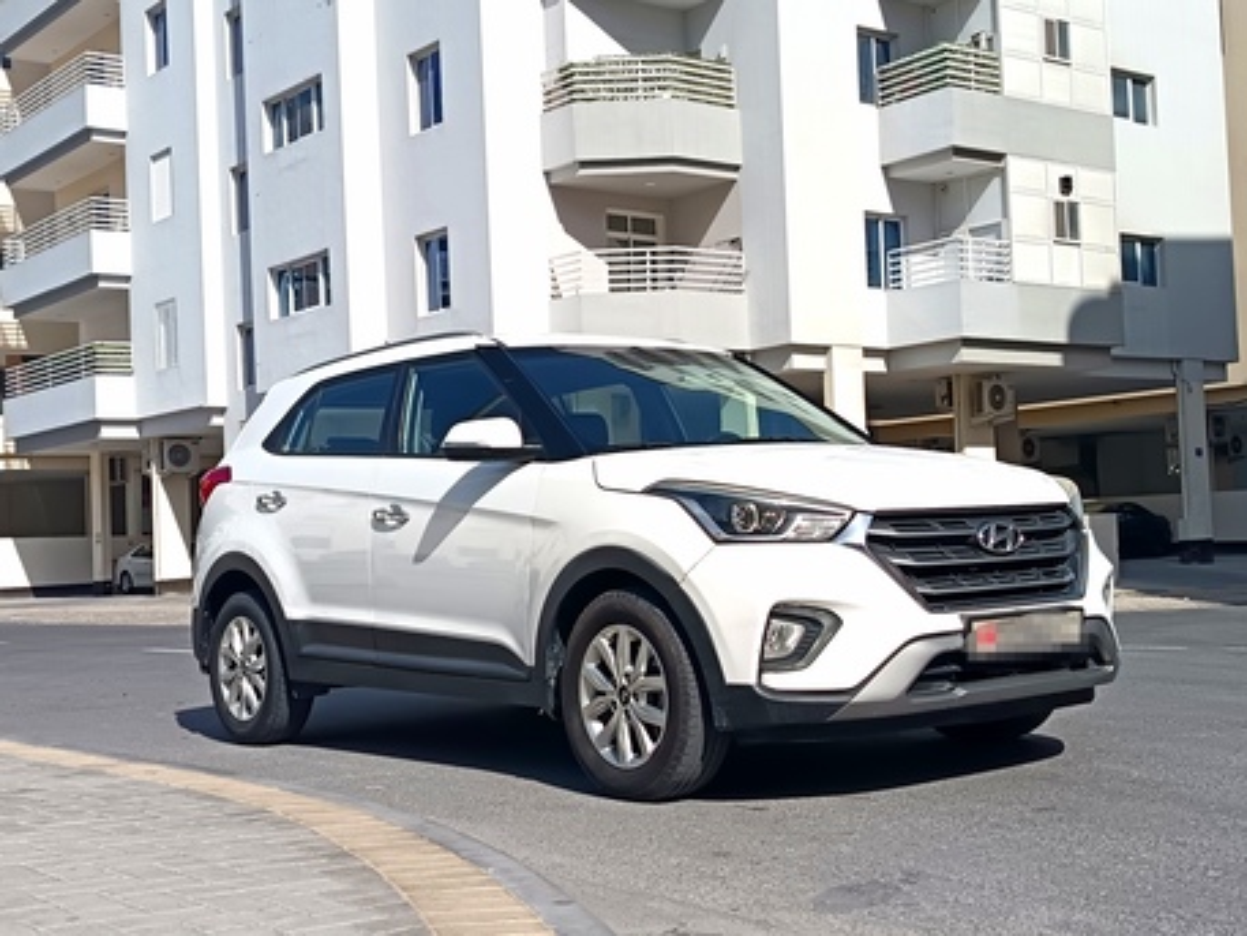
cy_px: 468
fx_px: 1730
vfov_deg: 30.3
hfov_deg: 39.6
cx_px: 624
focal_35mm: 48
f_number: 1.75
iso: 100
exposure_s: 1/903
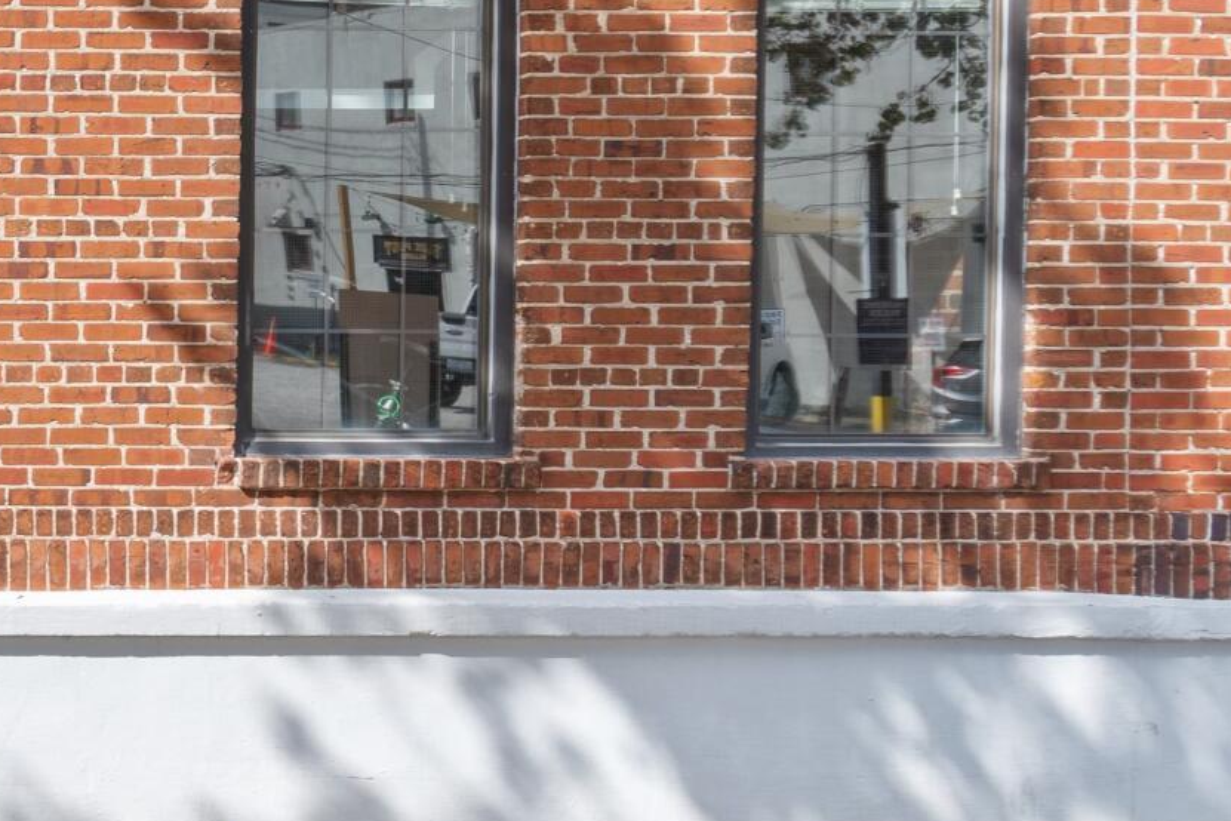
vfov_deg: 20.9
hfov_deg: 22.8
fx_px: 2222
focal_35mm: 65
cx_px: -785
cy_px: 381
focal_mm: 12
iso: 100
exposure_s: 1/160
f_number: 6.3
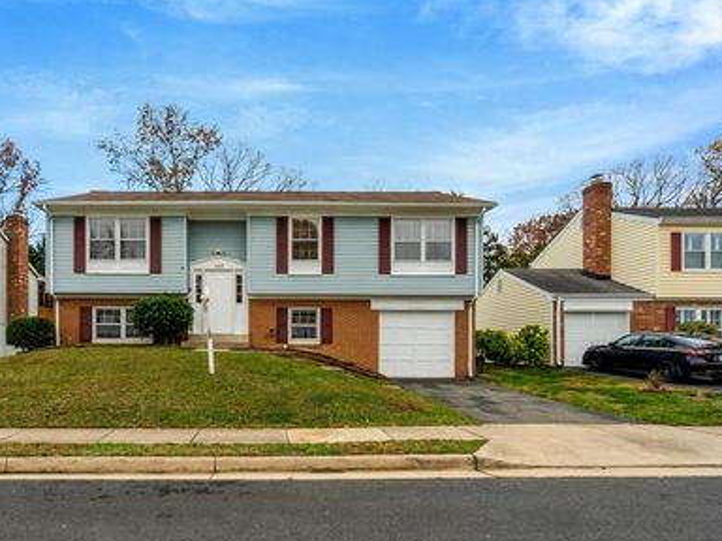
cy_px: 279
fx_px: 417
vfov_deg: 66.0
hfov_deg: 80.2
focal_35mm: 20
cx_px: 271
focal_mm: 16
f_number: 8
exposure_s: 1/500
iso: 1250
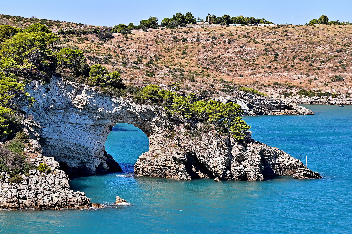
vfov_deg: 11.4
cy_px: 117
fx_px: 1173
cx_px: 176
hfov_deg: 17.1
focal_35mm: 120
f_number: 11
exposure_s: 1/80
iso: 100
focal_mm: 120
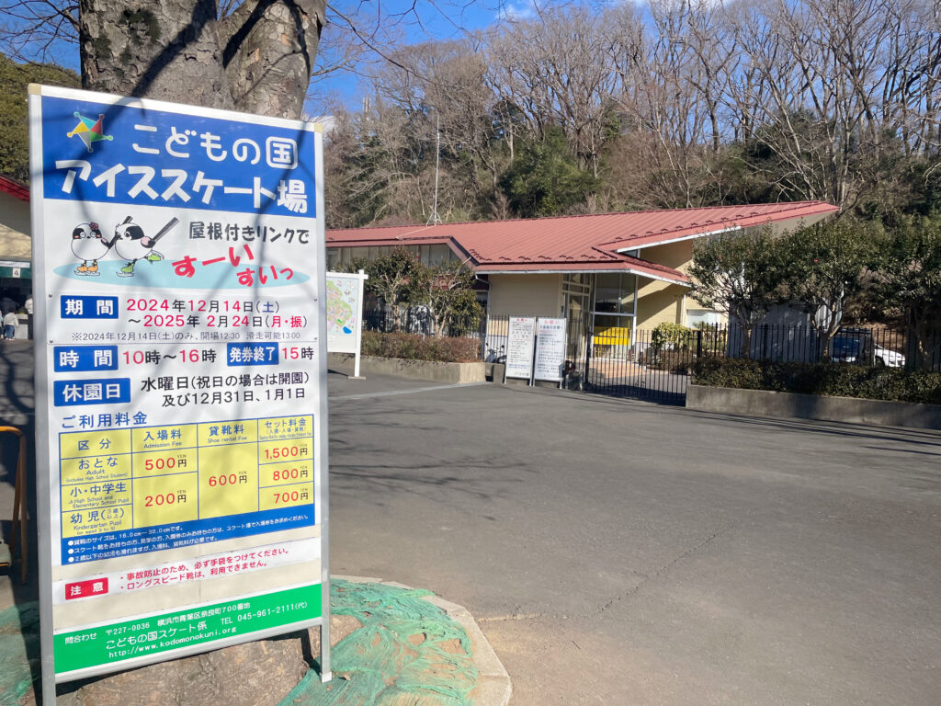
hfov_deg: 67.3
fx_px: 707
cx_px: 470
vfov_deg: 53.1
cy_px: 353
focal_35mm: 26
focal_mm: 4.2
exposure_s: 1/4831
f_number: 1.6
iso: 32
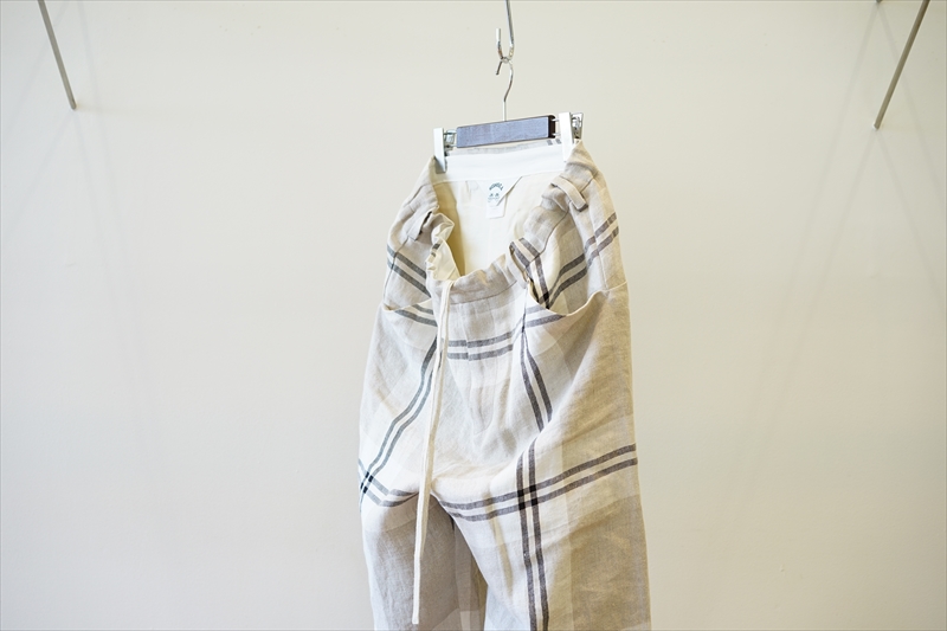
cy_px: 316
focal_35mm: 55
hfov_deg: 36.3
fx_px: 1446
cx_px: 474
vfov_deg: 24.6
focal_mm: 55
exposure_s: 1/60
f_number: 4
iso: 400
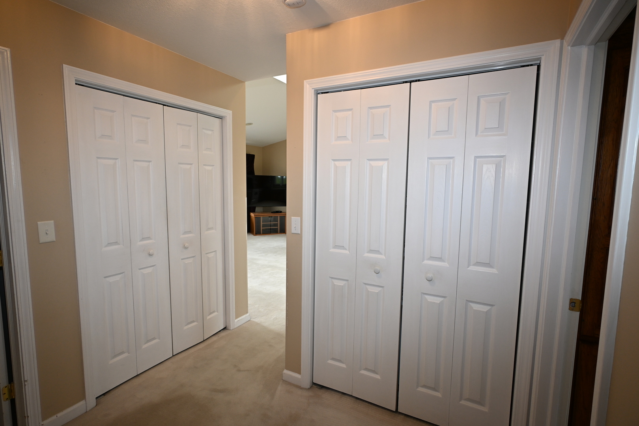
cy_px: 213
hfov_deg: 87.7
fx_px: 333
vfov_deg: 65.2
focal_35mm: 19
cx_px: 320
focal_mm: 12.5
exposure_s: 1/60
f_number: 4
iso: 320
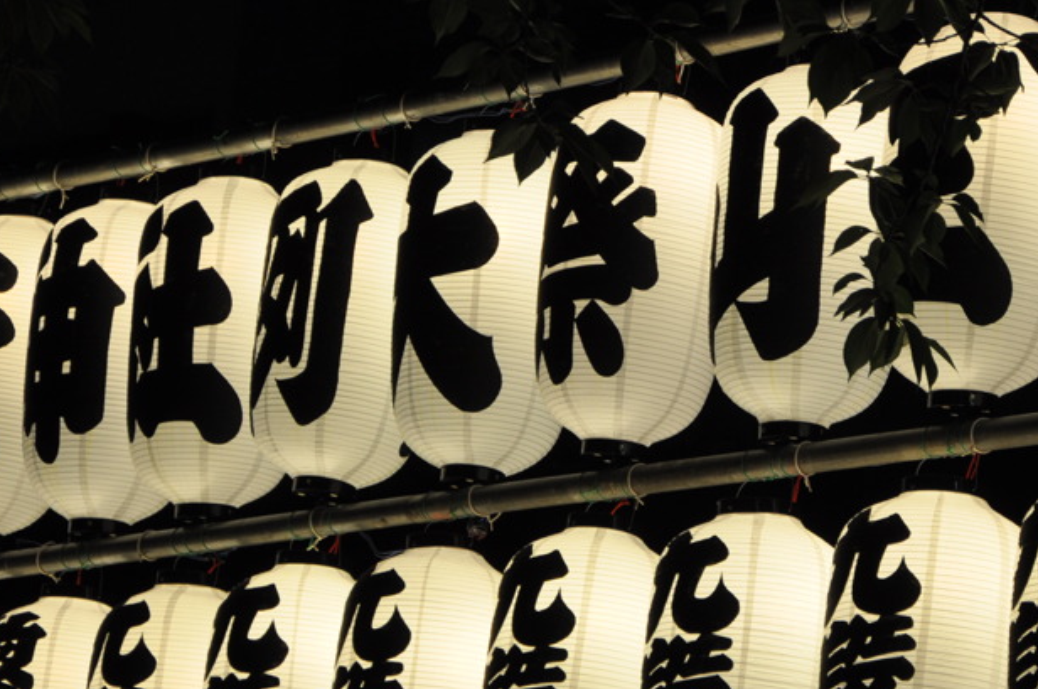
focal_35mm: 212
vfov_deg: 6.5
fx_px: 6100
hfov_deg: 9.7
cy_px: 425
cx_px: 689
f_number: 5.6
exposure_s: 1/40
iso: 400
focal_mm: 85
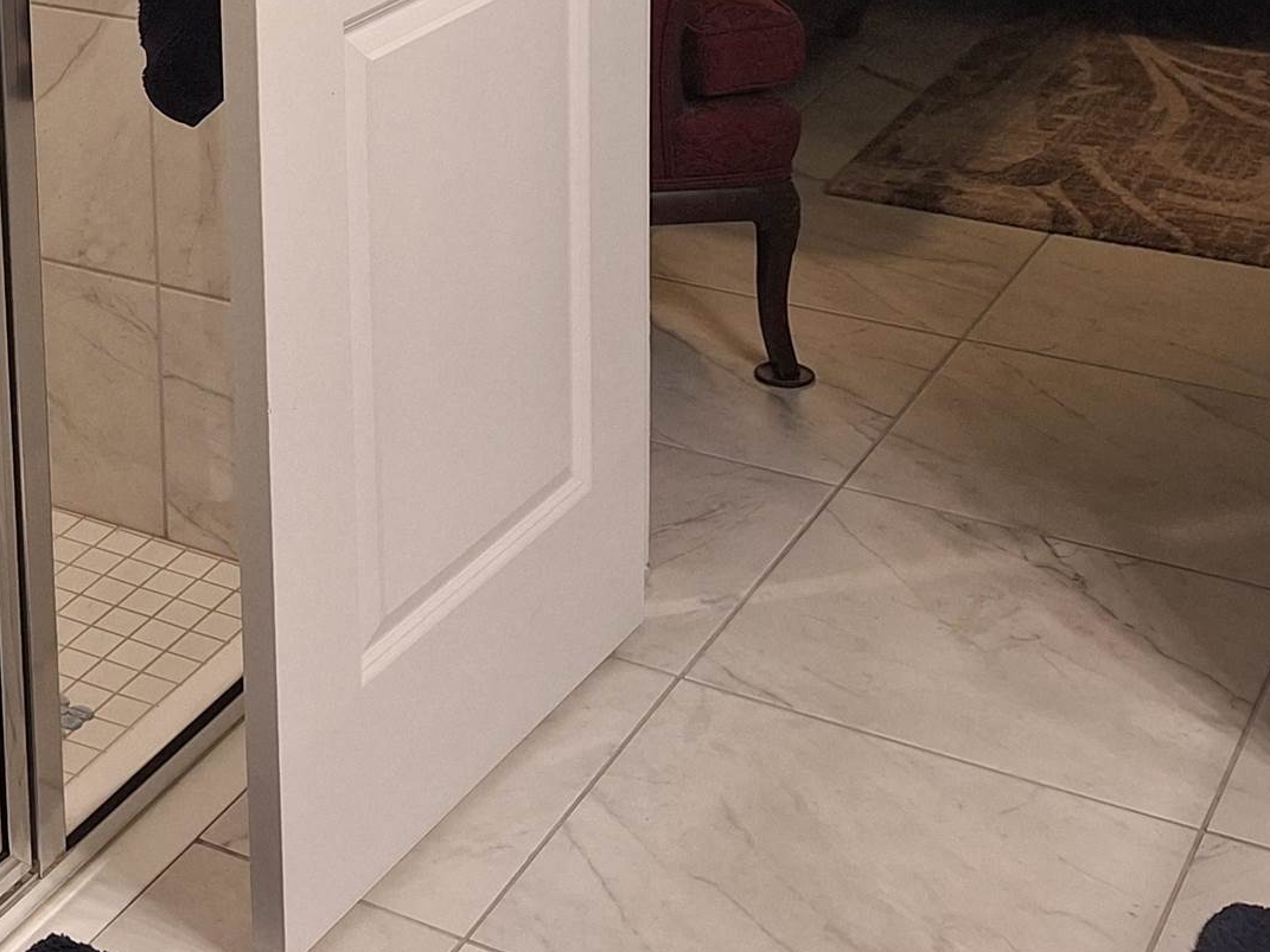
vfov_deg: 20.9
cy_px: -162
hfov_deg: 27.9
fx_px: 2421
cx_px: 51
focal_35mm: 66
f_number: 1.8
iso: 125
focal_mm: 5.54
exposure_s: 1/40
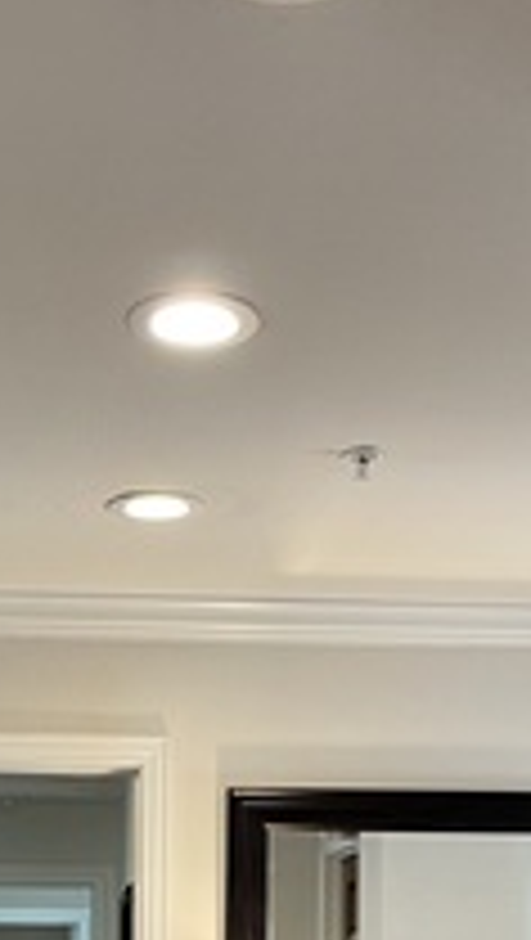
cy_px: 985
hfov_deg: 18.5
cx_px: 162
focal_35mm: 65
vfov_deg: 29.7
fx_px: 1622
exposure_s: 1/60
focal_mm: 5.1
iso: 100
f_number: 1.6
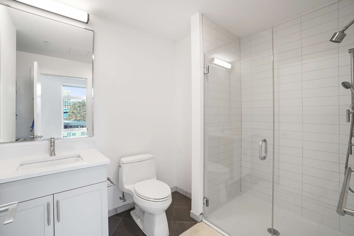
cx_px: 177
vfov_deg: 77.3
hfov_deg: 100.4
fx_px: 148
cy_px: 118
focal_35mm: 15
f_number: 11
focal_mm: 10
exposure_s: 1/5
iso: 500
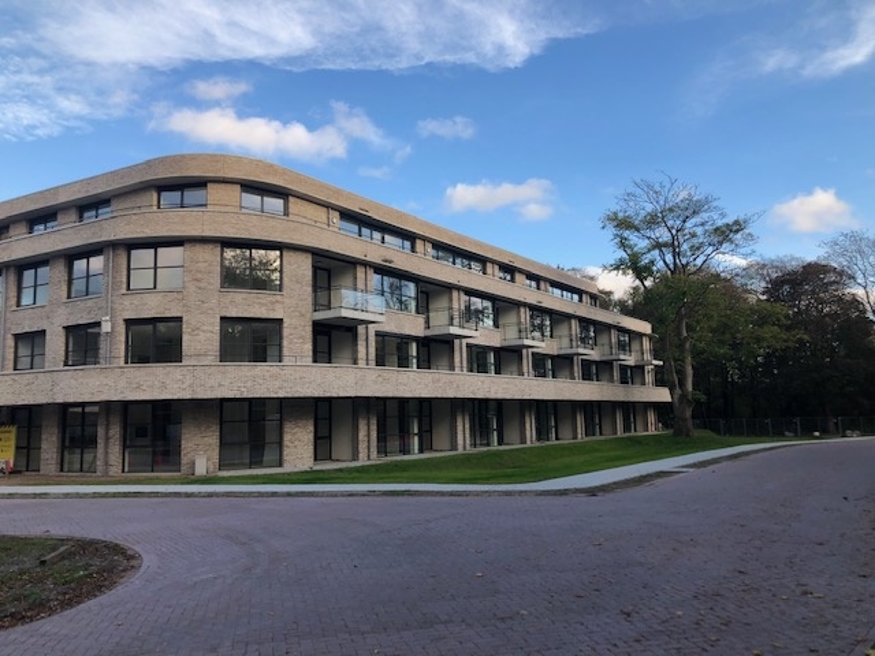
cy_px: 328
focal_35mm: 28
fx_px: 708
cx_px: 438
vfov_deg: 49.7
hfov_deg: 63.4
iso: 20
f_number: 1.8
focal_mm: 3.99
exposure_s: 1/510
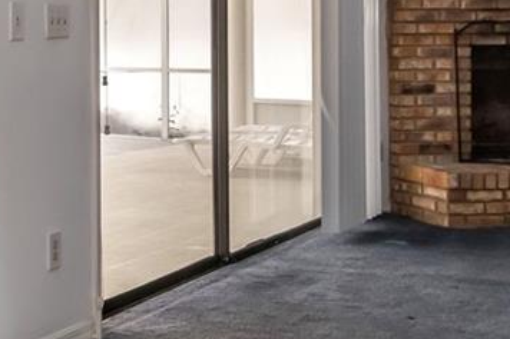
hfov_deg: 22.6
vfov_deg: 18.1
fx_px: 1051
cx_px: -245
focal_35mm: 74
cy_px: 49
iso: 800
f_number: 8
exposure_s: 1/200
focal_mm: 11
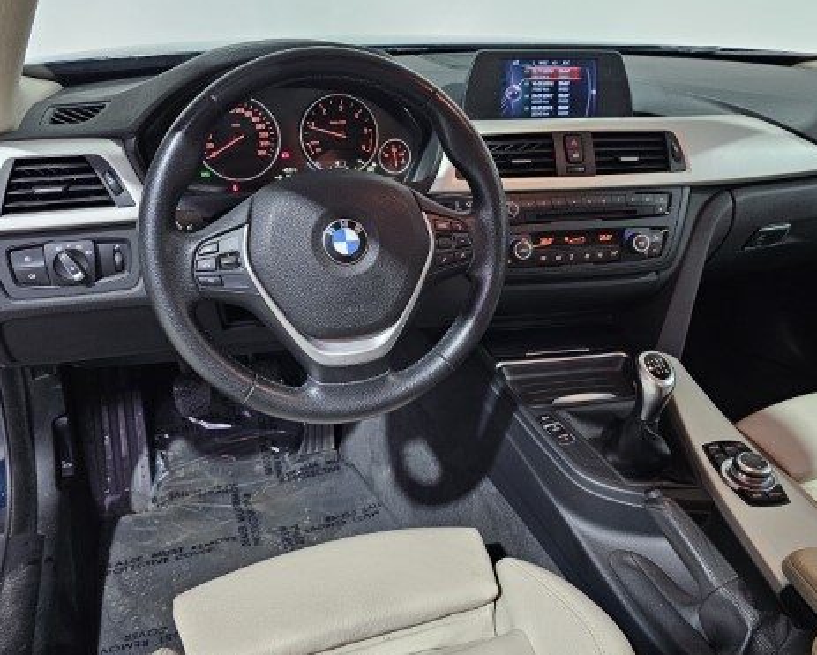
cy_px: 300
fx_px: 750
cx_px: 438
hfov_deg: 57.1
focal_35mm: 31
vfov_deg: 47.1
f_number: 1.7
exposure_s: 1/100
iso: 500
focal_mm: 6.3
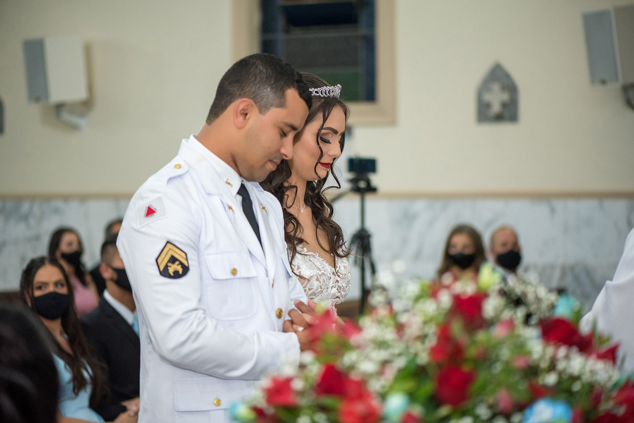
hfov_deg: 19.4
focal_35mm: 105
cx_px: 317
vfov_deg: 13.1
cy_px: 212
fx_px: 1850
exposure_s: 1/125
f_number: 2.8
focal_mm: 105
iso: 1600
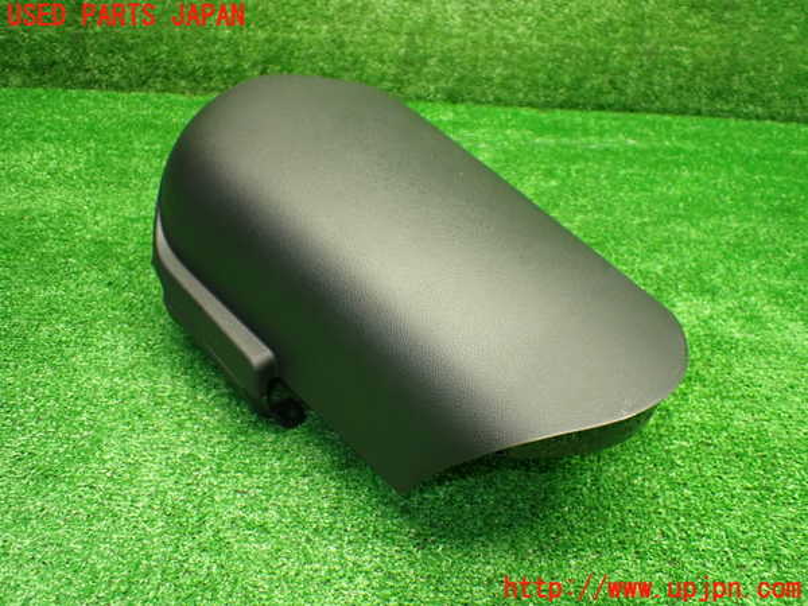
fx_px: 700
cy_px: 303
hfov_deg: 60.0
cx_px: 404
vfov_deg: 46.8
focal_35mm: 30
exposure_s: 1/80
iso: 800
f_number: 2.3
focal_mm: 5.4
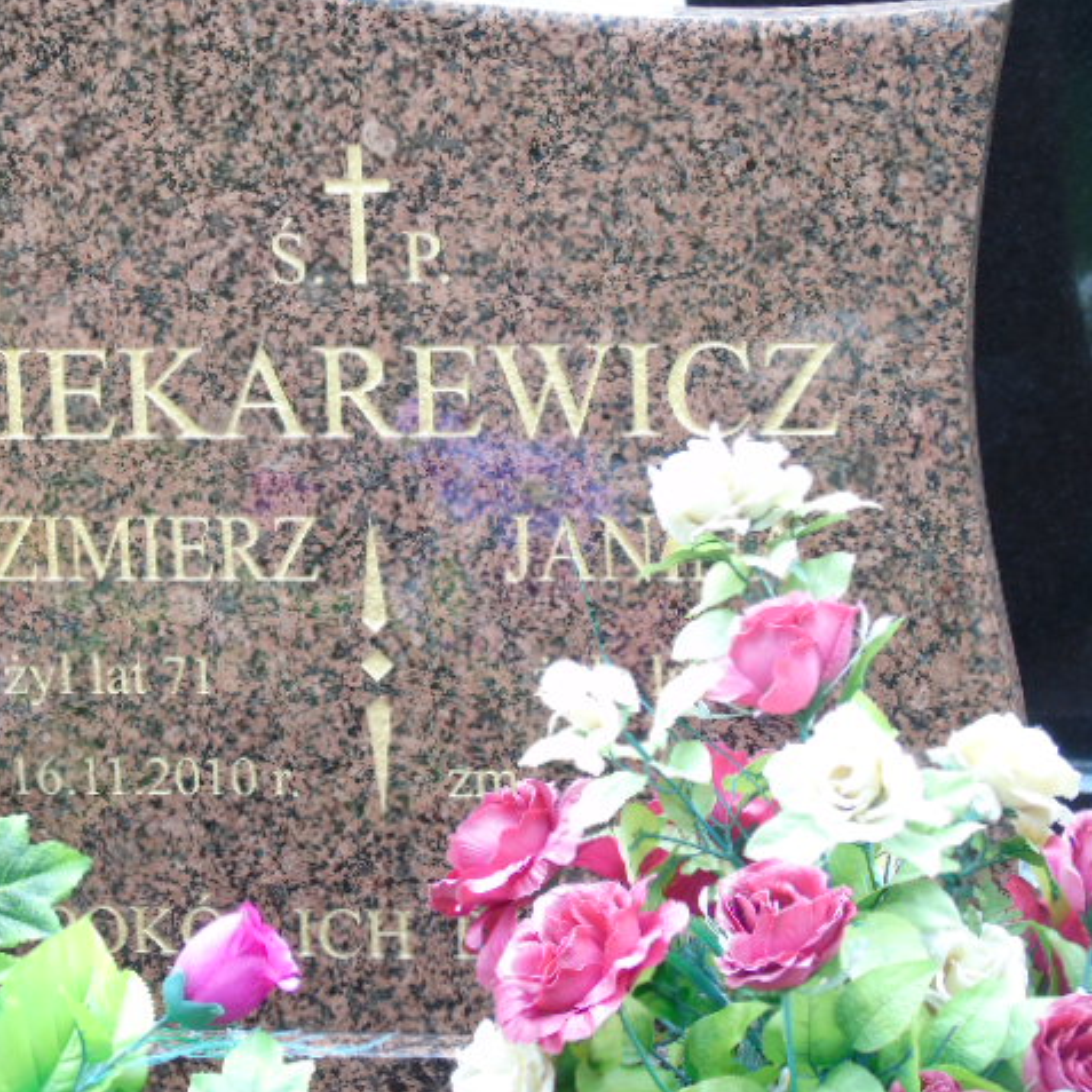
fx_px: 5246
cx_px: 362
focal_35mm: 147
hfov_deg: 11.9
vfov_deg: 11.9
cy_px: 545
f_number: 4.6
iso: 200
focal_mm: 22
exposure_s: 1/60
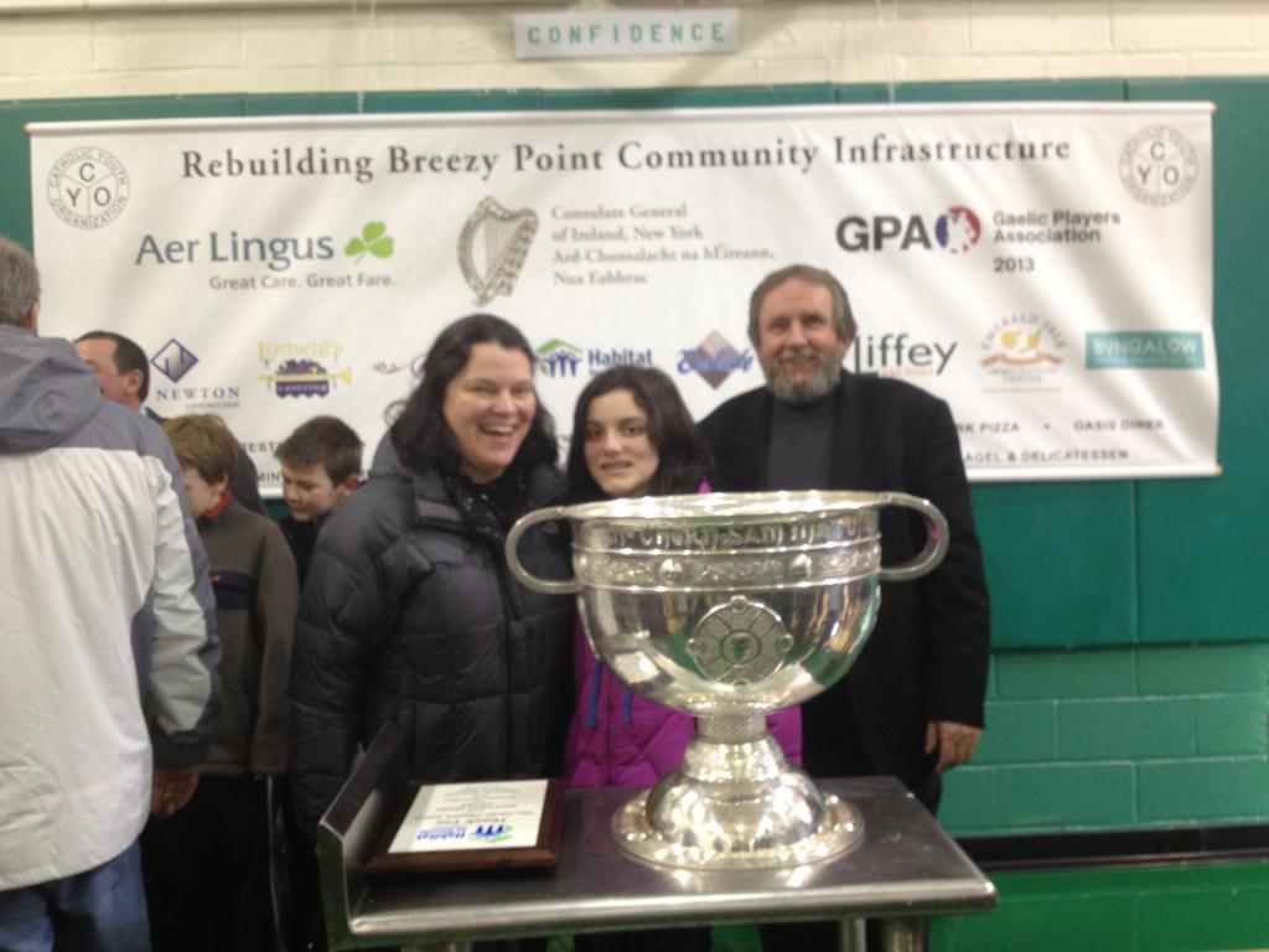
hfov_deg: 52.6
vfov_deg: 40.7
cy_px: 476
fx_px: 1283
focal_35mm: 35
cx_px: 634
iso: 100
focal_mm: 4.3
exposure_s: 1/20
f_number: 2.4
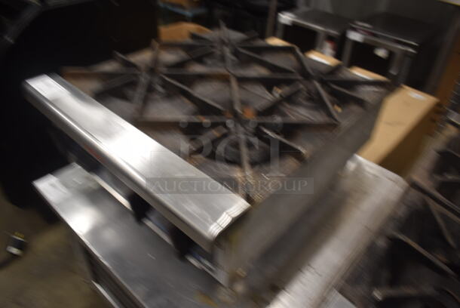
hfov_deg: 67.3
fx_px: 345
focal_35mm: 27
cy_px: 154
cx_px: 230
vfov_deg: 48.0
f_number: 3.5
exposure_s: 1/30
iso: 250
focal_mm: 18
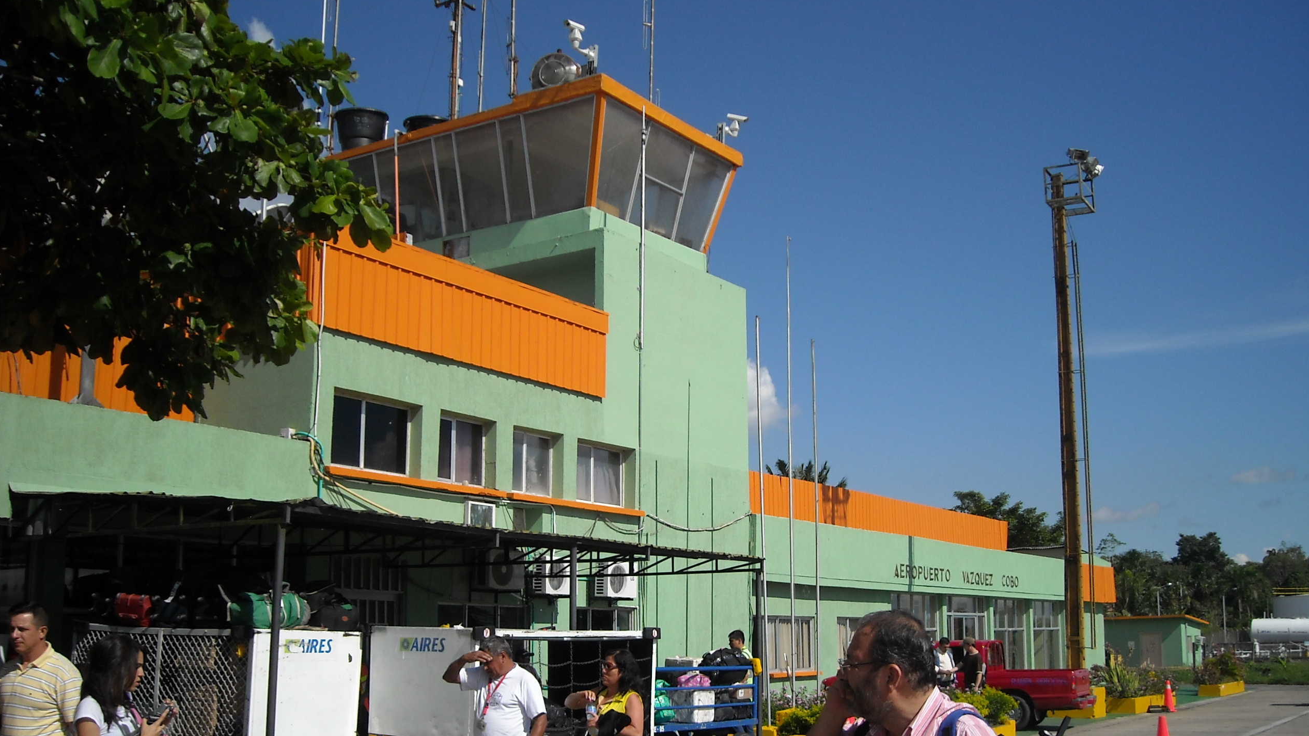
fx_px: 1354
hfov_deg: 51.6
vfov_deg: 30.4
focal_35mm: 39
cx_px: 666
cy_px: 392
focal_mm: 5.7
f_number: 5.6
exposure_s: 1/569
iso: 64
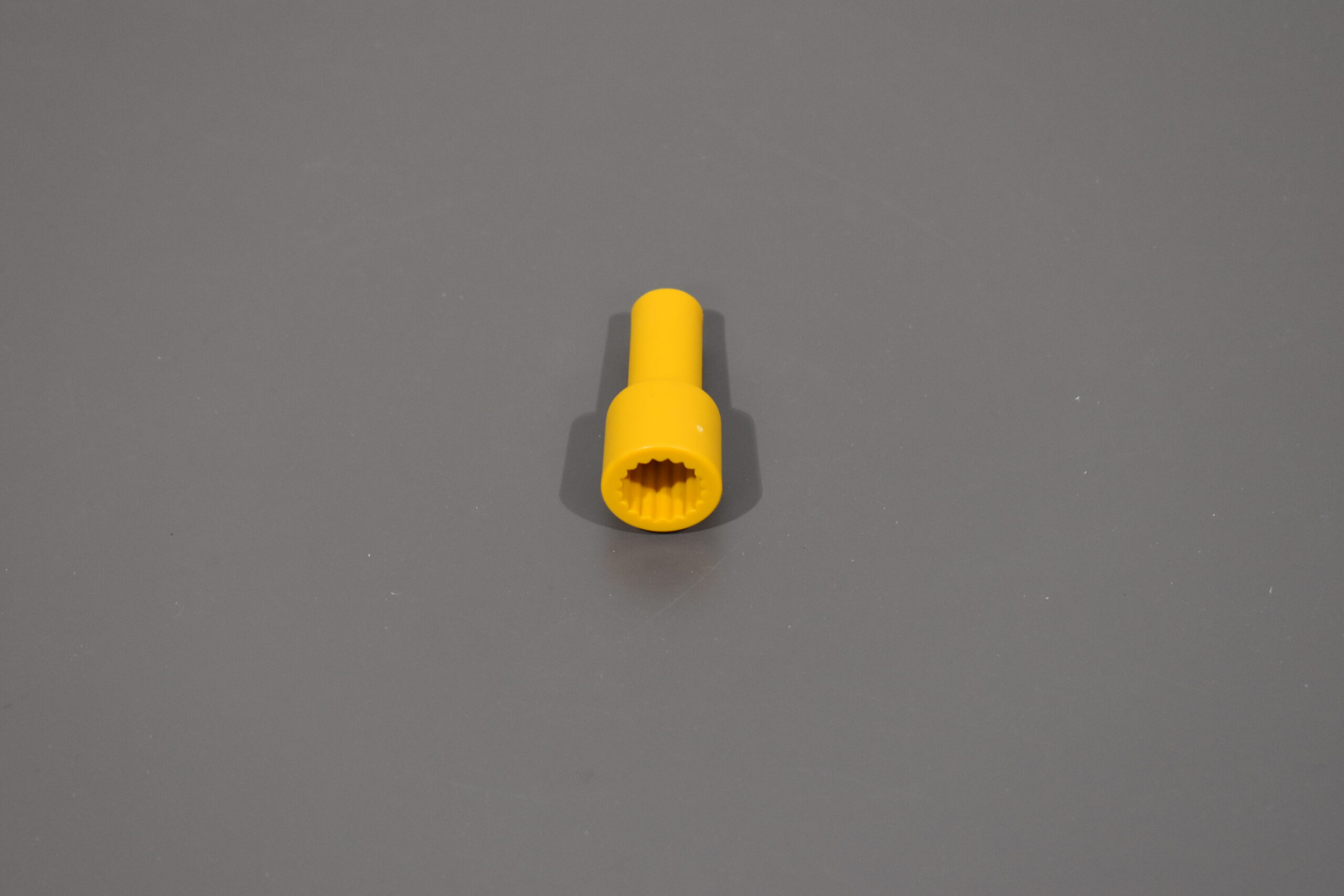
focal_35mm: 82
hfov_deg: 24.6
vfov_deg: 16.6
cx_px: 672
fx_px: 3080
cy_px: 448
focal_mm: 55
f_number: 5.6
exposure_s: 1/125
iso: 1400
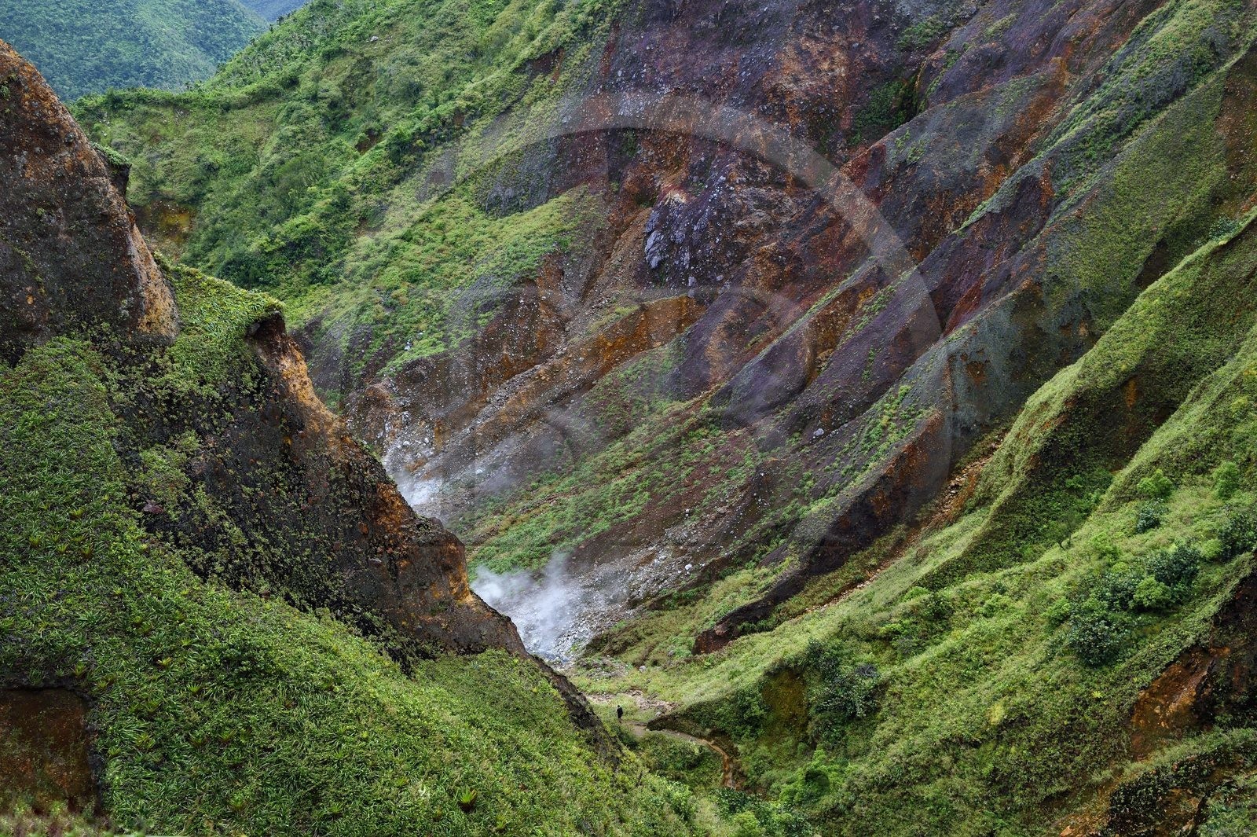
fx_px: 1396
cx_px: 628
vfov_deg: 33.4
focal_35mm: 40
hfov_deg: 48.5
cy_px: 418
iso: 200
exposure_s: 1/80
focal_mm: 40
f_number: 9
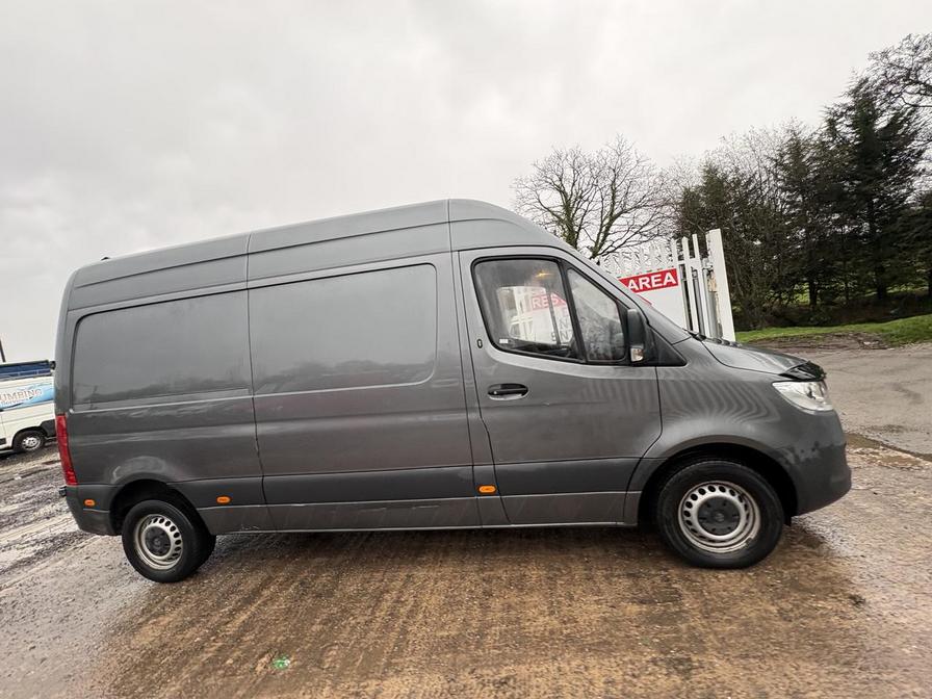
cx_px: 466
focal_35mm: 14
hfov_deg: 102.1
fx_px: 377
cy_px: 350
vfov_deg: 85.7
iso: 125
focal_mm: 2.22
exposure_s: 1/99
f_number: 2.2
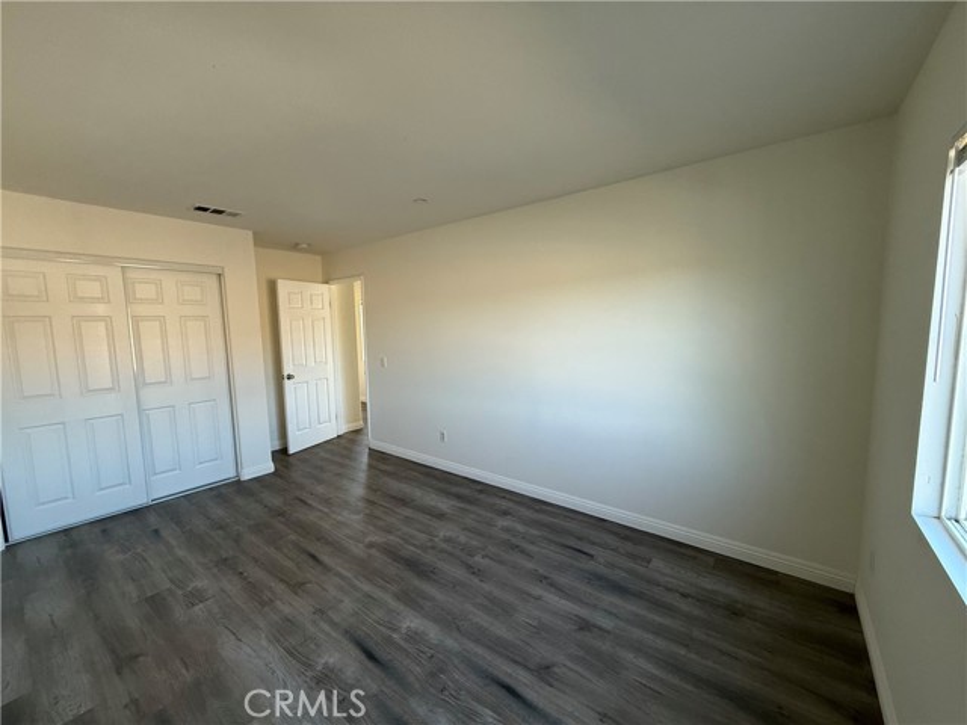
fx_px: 391
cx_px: 484
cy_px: 362
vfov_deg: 85.7
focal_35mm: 14
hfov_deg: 102.1
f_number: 2.2
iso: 200
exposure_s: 1/99
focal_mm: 2.22
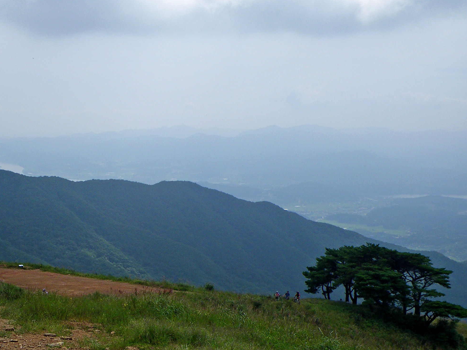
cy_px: 189
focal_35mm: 52
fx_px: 702
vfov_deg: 28.0
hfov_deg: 36.0
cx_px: 116
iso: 50
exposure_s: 1/640
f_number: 4.2
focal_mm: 5
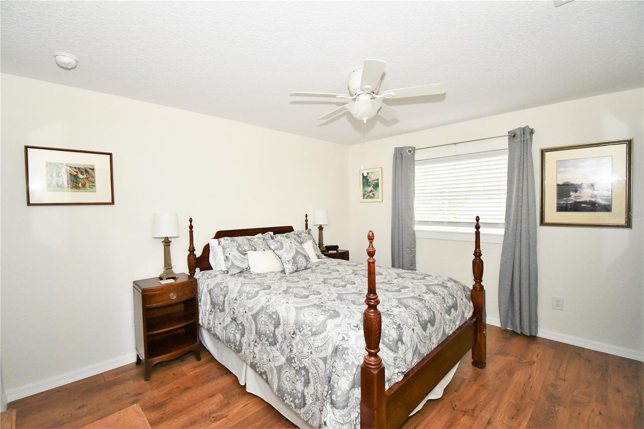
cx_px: 322
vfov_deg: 77.3
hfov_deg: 100.4
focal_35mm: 15
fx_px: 268
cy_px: 214
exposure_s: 1/60
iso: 3200
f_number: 4.5
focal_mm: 10
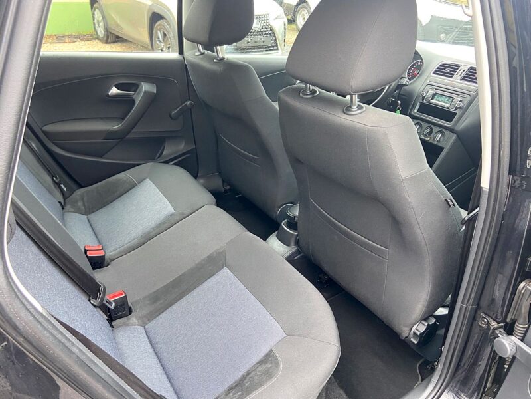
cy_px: 200
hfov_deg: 67.3
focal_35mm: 26
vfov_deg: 53.1
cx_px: 266
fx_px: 399
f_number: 1.8
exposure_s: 1/60
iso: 200
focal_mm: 4.25
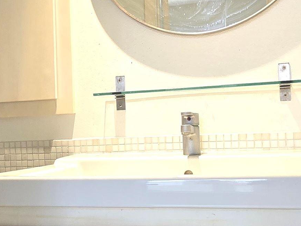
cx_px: 118
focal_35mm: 46
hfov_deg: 41.0
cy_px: 119
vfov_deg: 31.5
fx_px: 400
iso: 125
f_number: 2.2
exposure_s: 1/60
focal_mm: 2.2
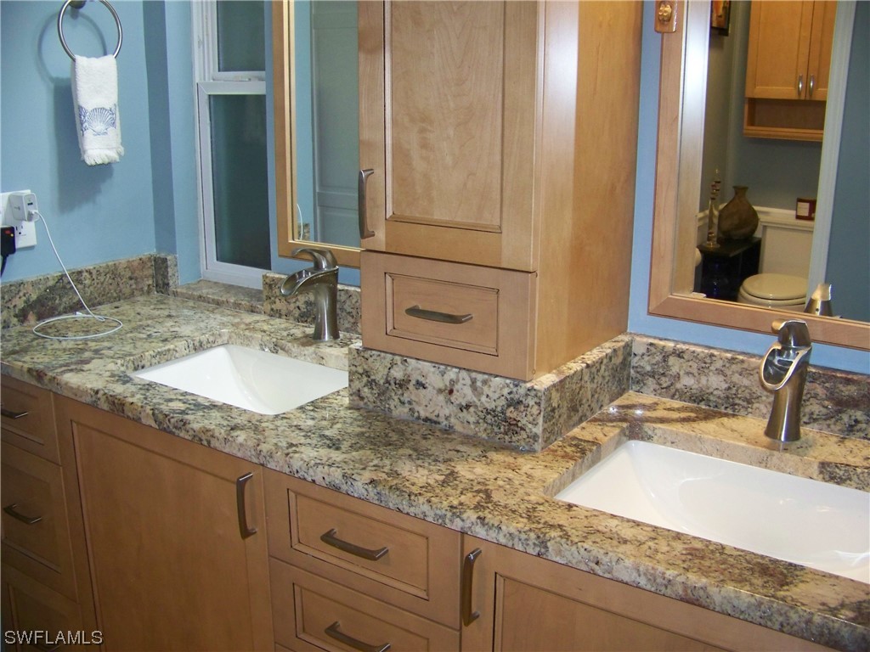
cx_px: 435
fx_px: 905
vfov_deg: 39.7
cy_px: 326
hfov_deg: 51.4
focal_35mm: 36
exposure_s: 1/30
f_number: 2.8
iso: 200
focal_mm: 5.85
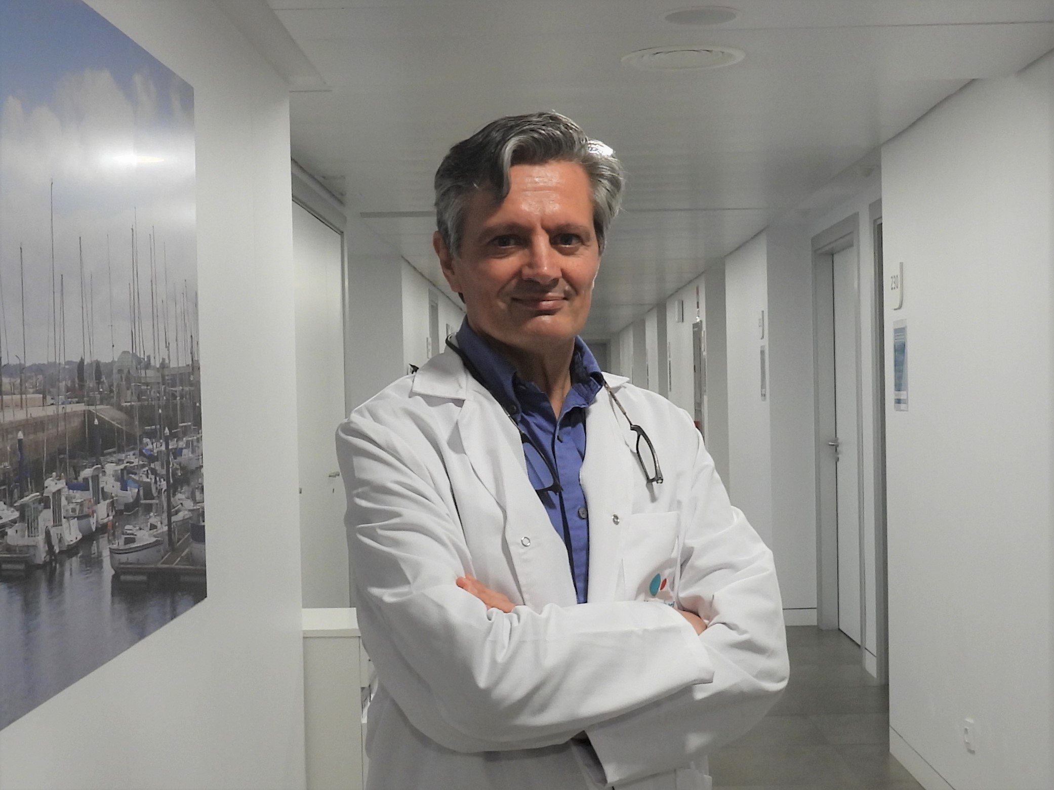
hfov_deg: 71.6
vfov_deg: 56.8
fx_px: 731
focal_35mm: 24
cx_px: 527
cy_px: 395
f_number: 2.8
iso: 110
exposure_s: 1/30
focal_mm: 4.3
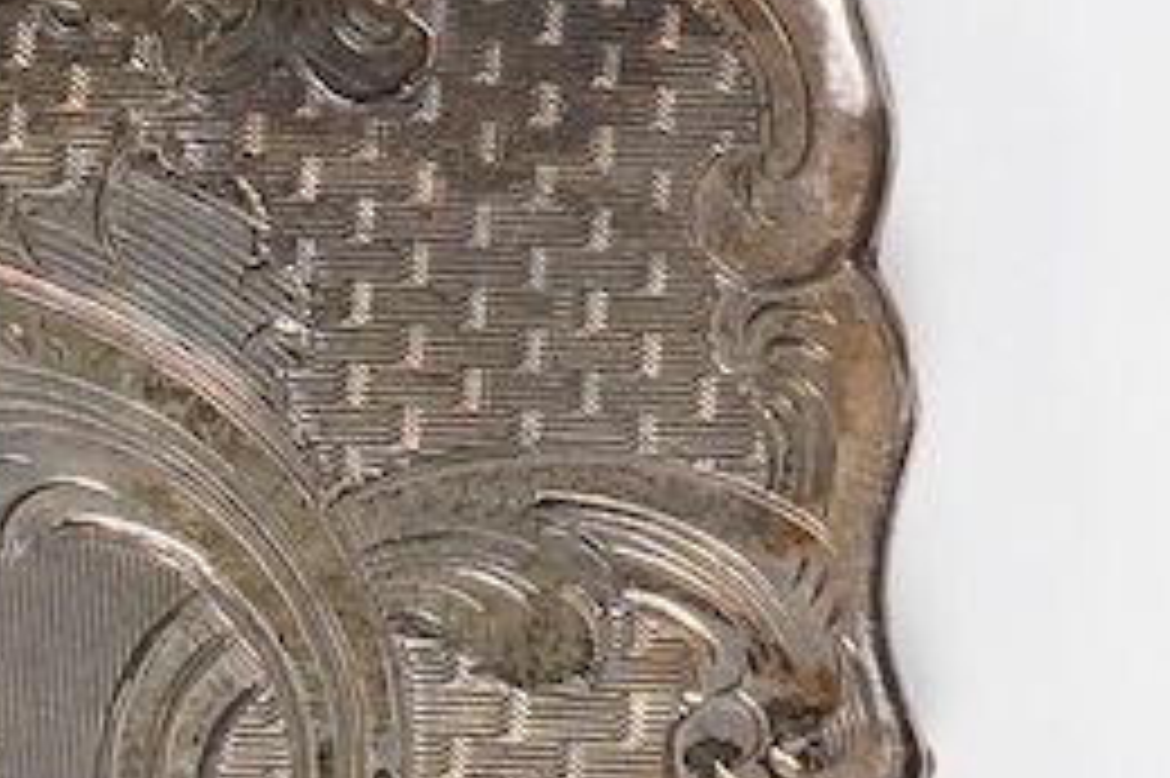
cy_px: 931
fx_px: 6333
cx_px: -668
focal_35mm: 195
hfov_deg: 10.2
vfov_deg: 7.0
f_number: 14
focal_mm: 30
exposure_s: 1/100
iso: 2500
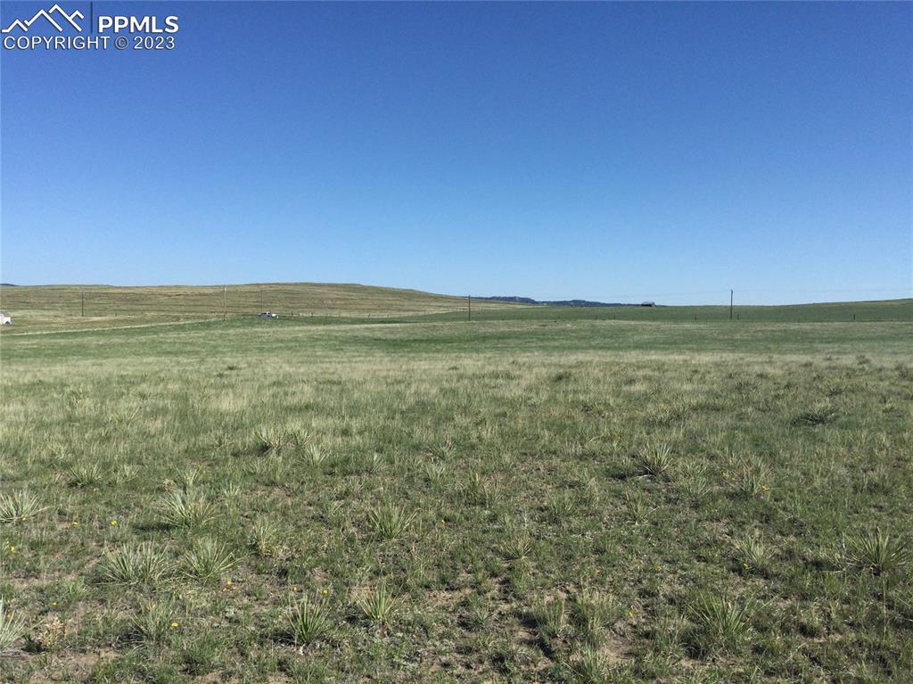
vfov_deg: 45.4
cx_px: 456
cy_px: 342
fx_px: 817
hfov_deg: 58.4
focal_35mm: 31
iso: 25
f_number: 2.4
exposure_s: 1/1597
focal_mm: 3.3
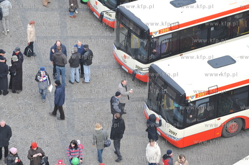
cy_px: 82
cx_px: 124
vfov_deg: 6.9
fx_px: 1382
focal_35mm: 200
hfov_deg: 10.3
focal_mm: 200
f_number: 8
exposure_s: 1/250
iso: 640
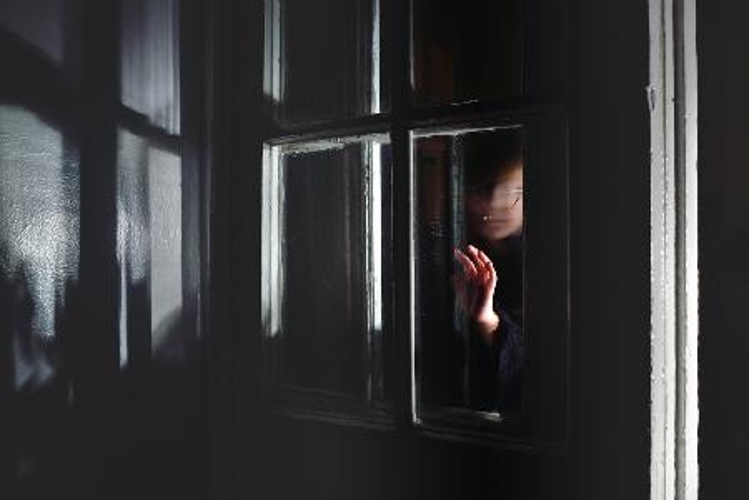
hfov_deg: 54.4
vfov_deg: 37.9
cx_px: 374
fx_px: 728
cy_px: 250
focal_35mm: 35
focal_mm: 35
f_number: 4.5
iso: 100
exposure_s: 8
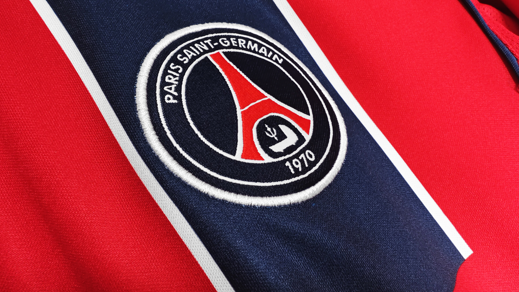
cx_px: 251
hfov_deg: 71.9
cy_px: 103
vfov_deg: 43.9
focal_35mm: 26
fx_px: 358
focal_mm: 2.59
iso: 344
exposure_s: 1/50
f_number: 2.2
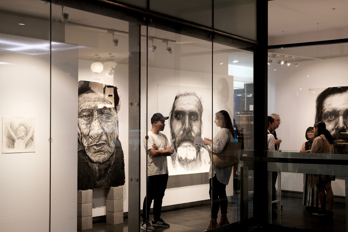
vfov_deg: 25.5
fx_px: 512
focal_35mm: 53
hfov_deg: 37.5
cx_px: 174
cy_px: 116
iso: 1250
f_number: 2.8
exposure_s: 1/125
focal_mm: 35
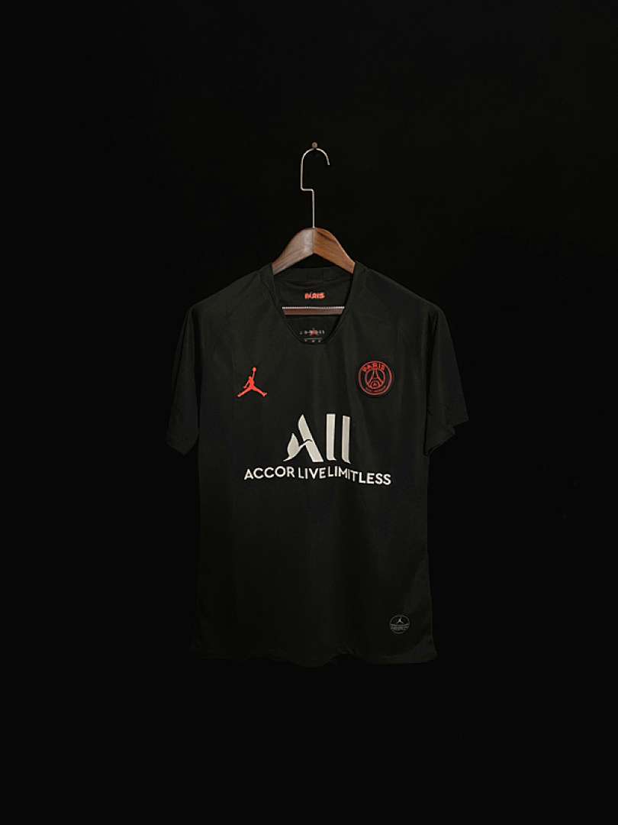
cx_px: 309
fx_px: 619
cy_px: 412
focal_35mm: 26
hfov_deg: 53.1
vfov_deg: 67.3
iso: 400
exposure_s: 1/33
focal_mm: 4.25
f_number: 1.8
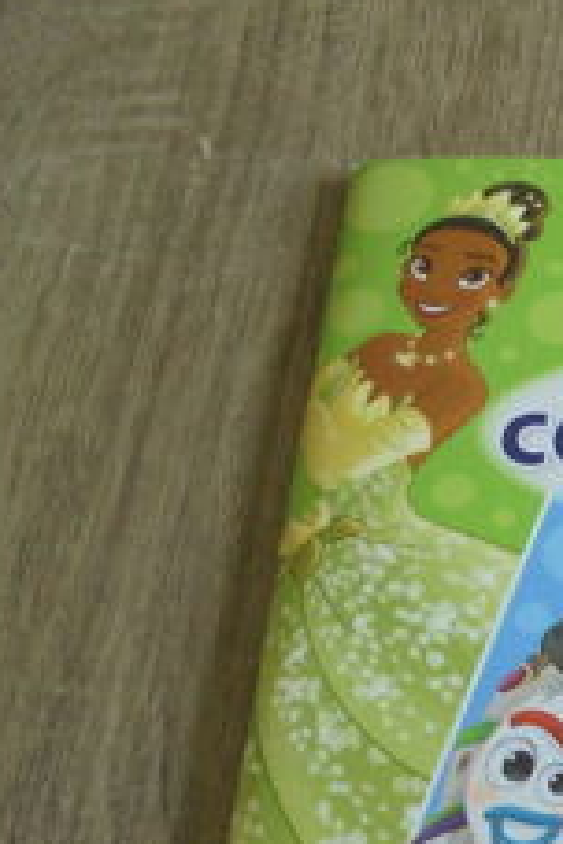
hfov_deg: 21.0
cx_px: 782
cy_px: 648
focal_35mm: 57
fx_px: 1337
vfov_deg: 34.2
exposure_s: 1/30
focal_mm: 4.6
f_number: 3.5
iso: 200
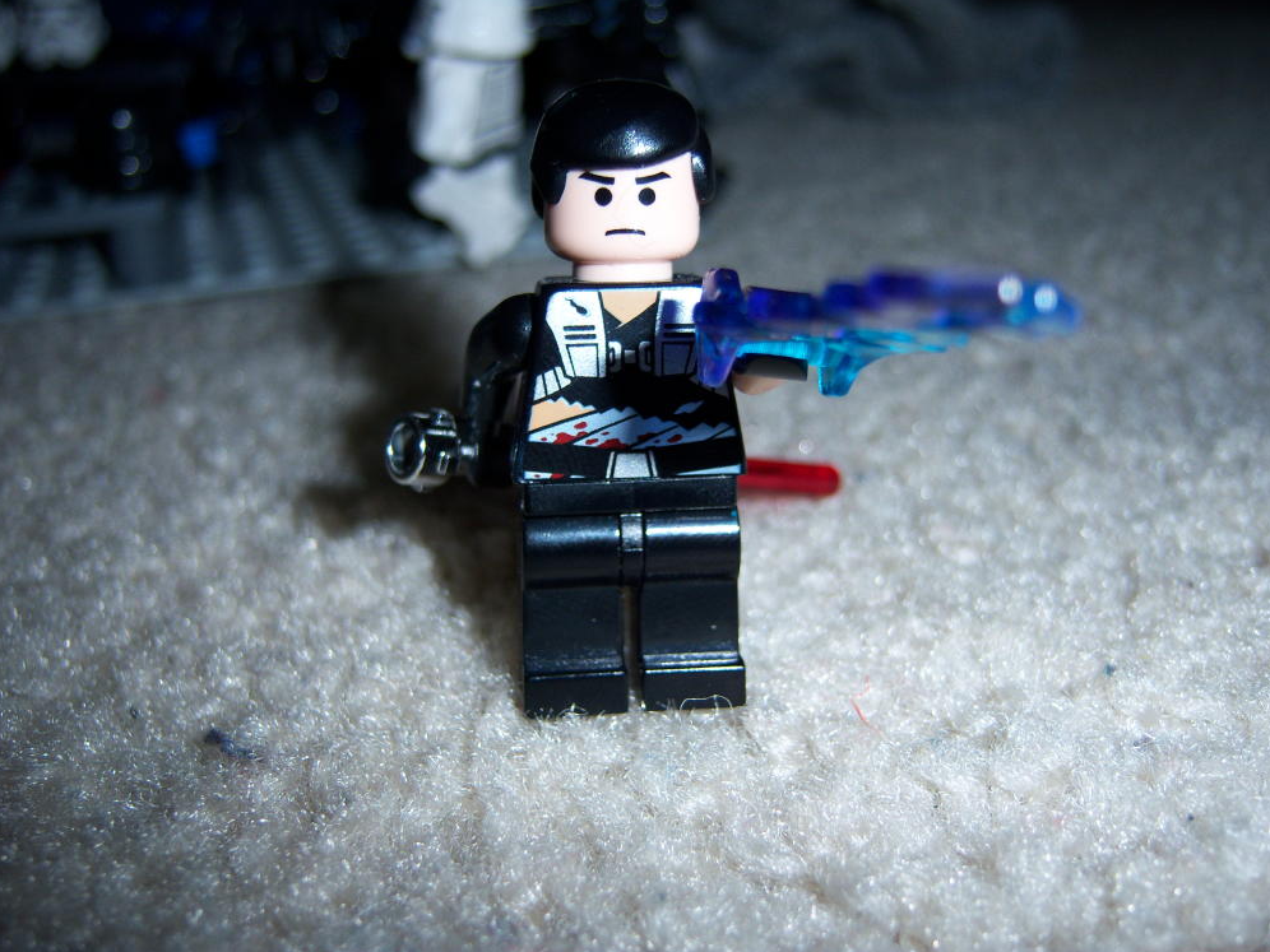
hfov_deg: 50.1
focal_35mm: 37
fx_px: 1357
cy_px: 465
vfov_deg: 38.7
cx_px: 625
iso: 80
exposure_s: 1/60
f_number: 2.8
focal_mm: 7.5
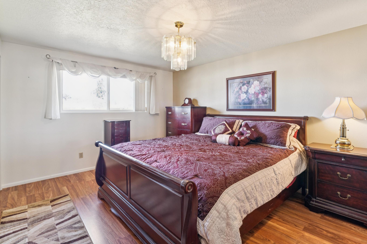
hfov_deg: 91.3
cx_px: 192
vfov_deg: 68.5
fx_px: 179
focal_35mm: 18
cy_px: 110
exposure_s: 1/3.33
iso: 400
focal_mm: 15.5
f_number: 13
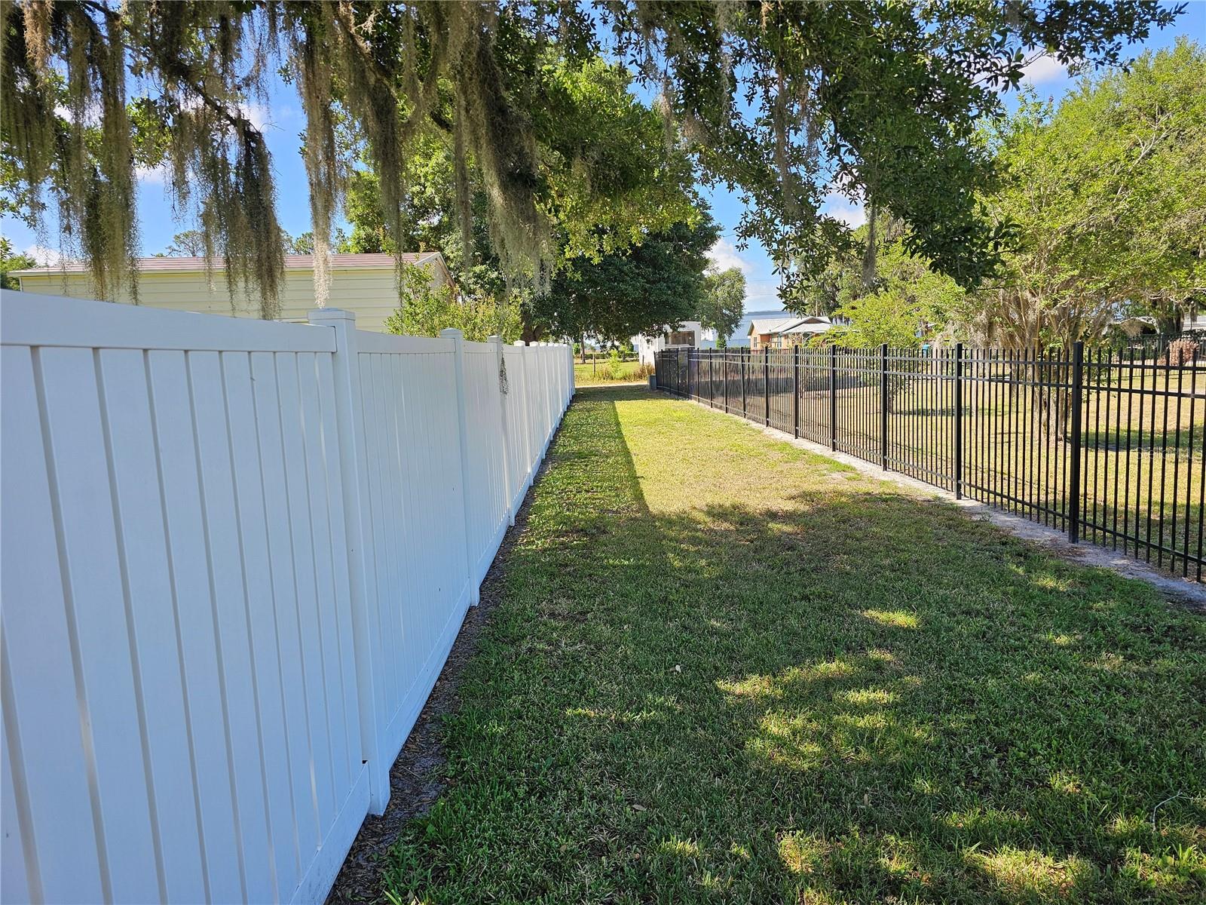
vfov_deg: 58.9
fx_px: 801
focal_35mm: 23
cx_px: 603
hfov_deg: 73.9
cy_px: 452
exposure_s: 1/411
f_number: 1.7
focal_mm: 6.3
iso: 20
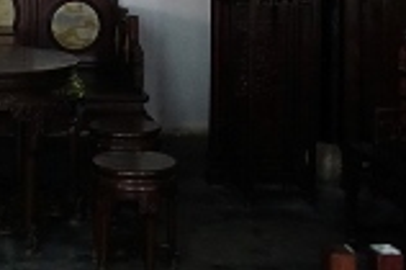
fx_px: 856
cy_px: -71
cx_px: -31
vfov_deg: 17.0
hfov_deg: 25.0
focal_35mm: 76
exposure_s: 1/50
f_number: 3.5
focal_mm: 20
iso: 3200
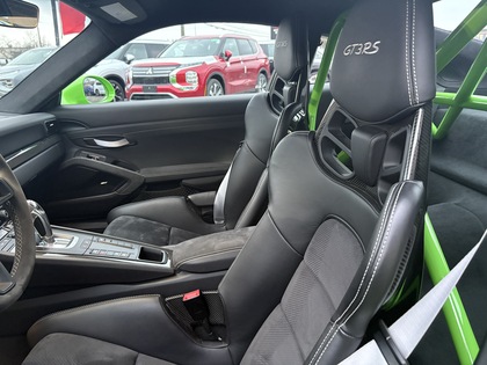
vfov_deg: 53.1
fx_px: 366
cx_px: 244
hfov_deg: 67.3
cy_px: 182
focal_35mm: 26
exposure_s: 1/31
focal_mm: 5.96
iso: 640
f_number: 1.6
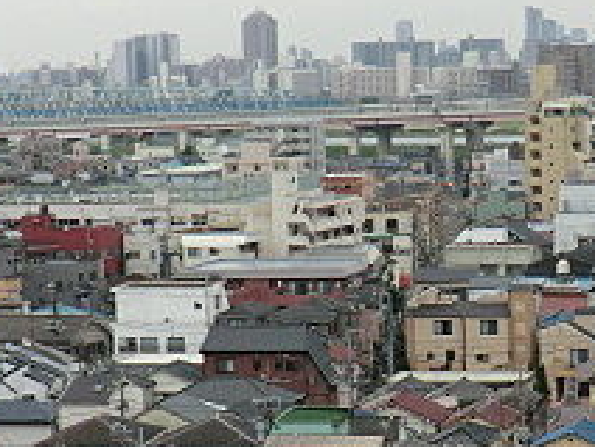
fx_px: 2441
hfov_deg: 13.8
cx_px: 500
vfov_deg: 10.4
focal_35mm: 142
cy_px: 343
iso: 100
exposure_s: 1/60
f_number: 4
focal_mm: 8.4
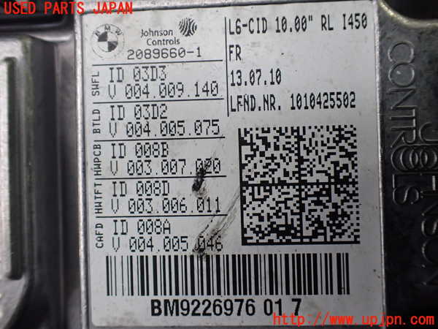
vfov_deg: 46.8
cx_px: 219
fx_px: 380
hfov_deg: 60.0
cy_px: 164
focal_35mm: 30
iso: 400
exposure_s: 1/125
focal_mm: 5.4
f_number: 2.3
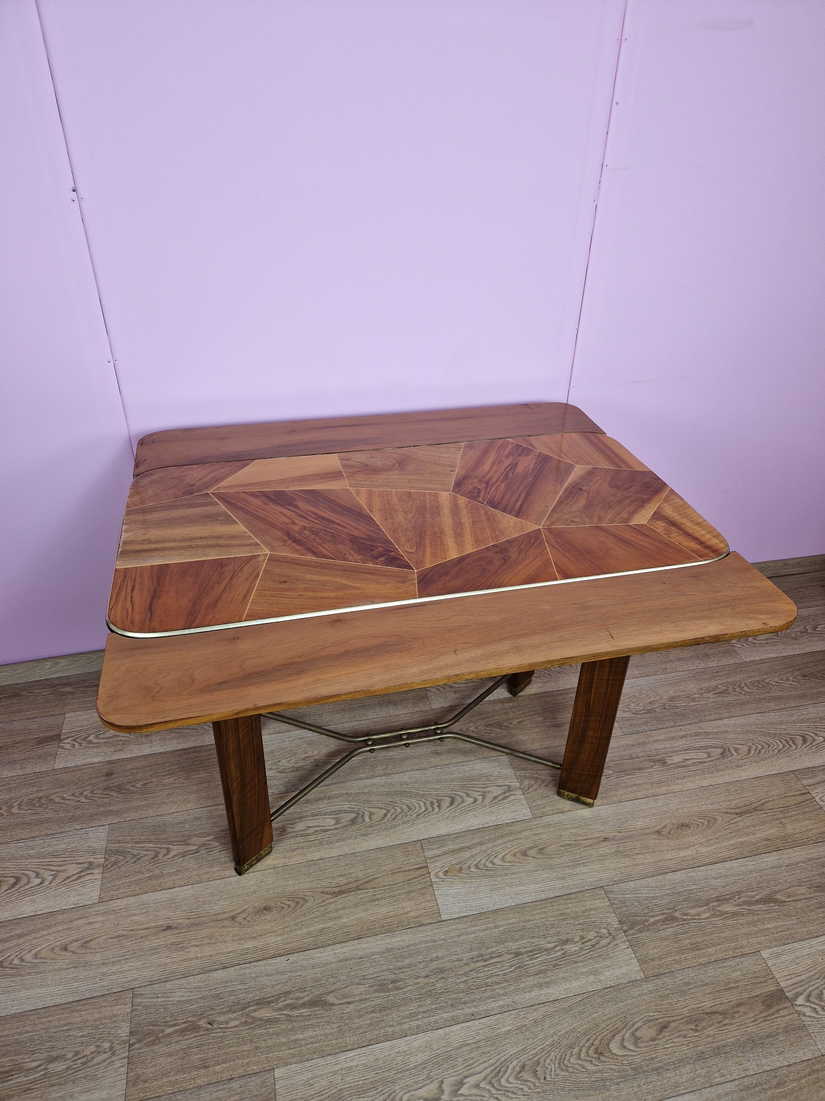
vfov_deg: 73.9
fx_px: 731
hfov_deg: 58.9
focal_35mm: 23
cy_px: 550
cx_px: 412
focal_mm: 5.4
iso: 50
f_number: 1.8
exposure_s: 1/321
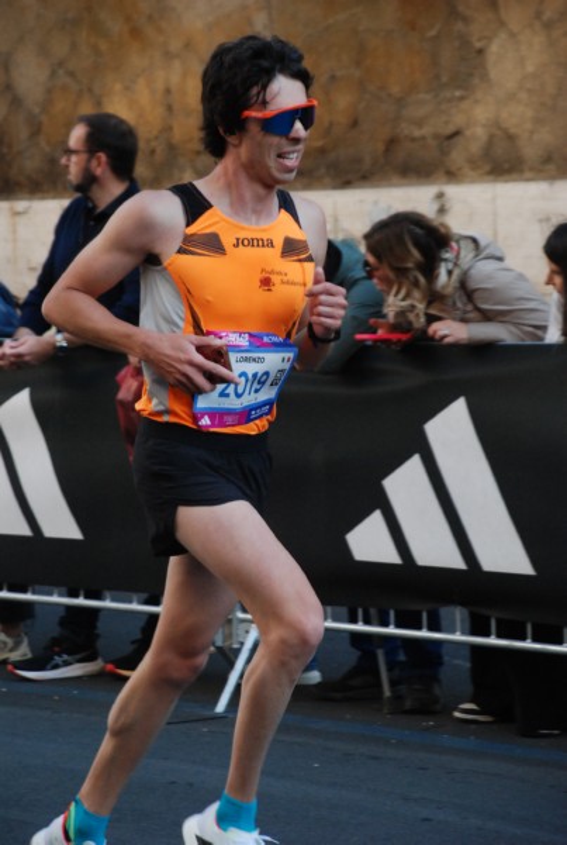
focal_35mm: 142
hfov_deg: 9.7
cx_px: 284
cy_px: 422
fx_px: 3349
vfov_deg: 14.4
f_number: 5.6
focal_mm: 95
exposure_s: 1/400
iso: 1000
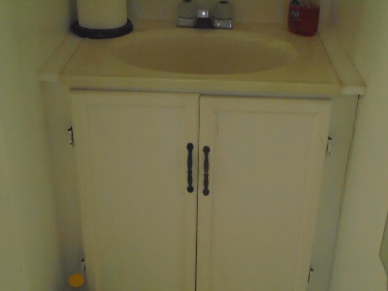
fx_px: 549
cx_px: 194
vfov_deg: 29.7
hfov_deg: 38.9
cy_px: 146
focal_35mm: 49
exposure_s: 1/125
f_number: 4.8
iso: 640
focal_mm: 8.9
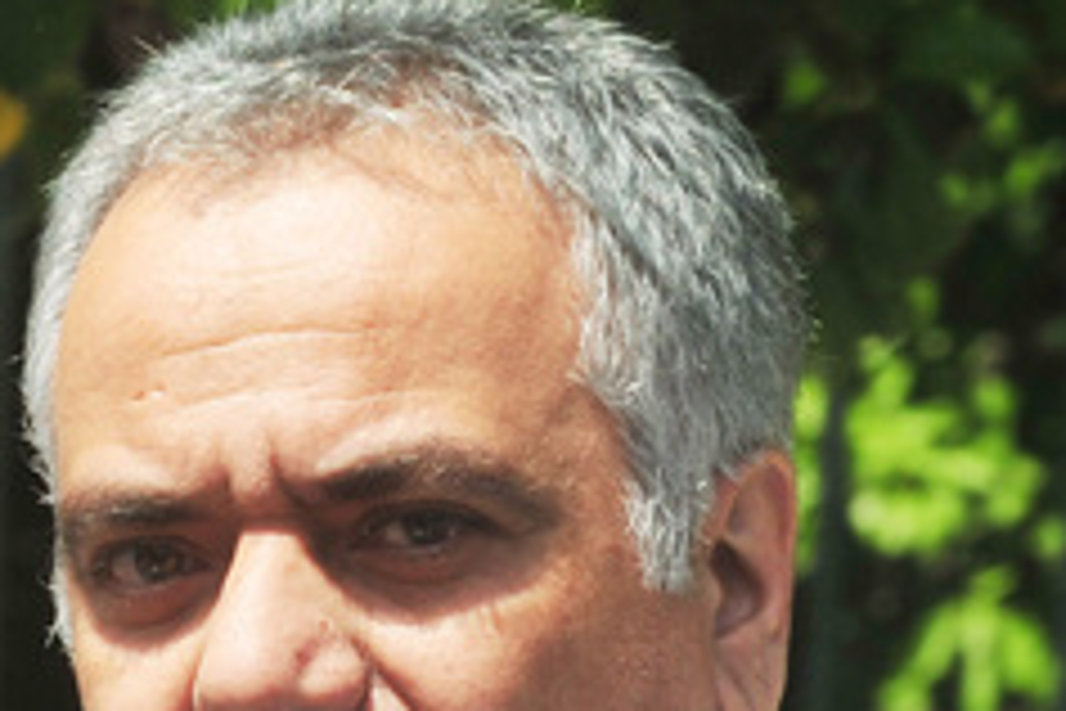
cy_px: 1107
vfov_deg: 1.6
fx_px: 25434
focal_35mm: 859
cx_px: 499
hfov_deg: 2.4
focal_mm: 170
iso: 400
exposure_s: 1/320
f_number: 16
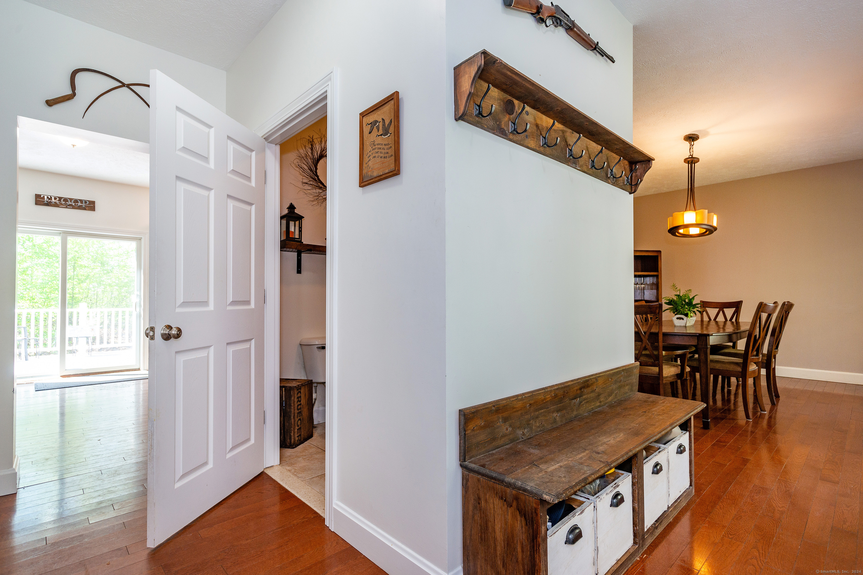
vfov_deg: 70.4
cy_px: 288
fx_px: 407
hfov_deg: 93.3
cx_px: 432
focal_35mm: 17
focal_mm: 17
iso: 320
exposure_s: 1/13
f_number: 6.3
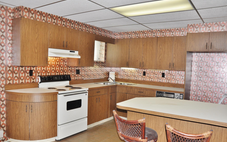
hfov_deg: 66.5
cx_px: 112
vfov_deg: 44.5
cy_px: 76
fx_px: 173
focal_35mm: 28
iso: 200
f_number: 5.6
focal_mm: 18
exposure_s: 1/60
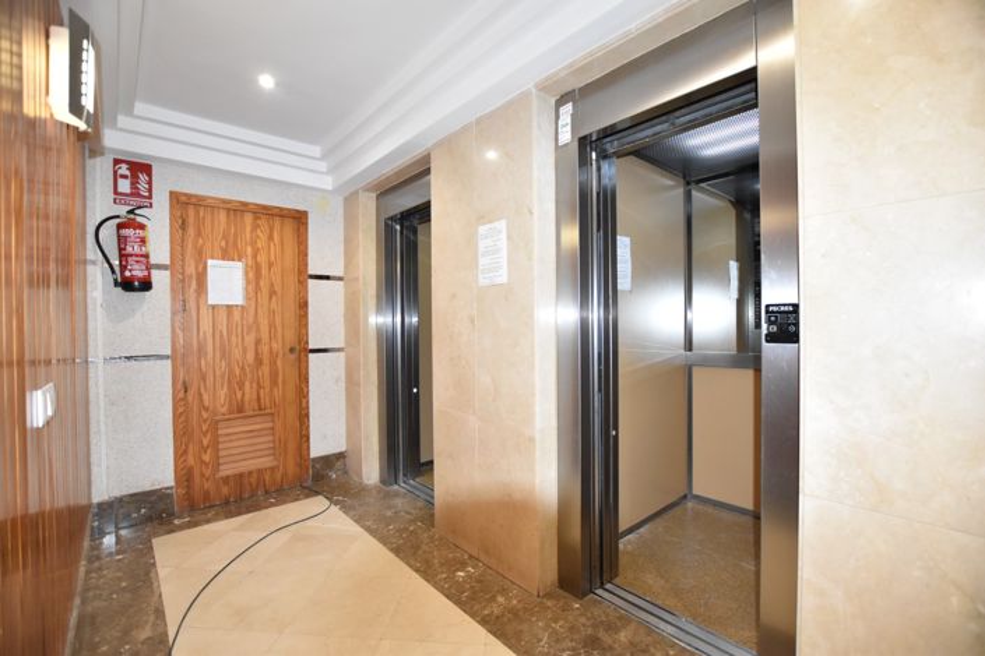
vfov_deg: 77.3
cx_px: 492
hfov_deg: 100.4
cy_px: 328
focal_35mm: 15
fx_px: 410
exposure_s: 1/200
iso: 2500
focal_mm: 10
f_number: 3.5
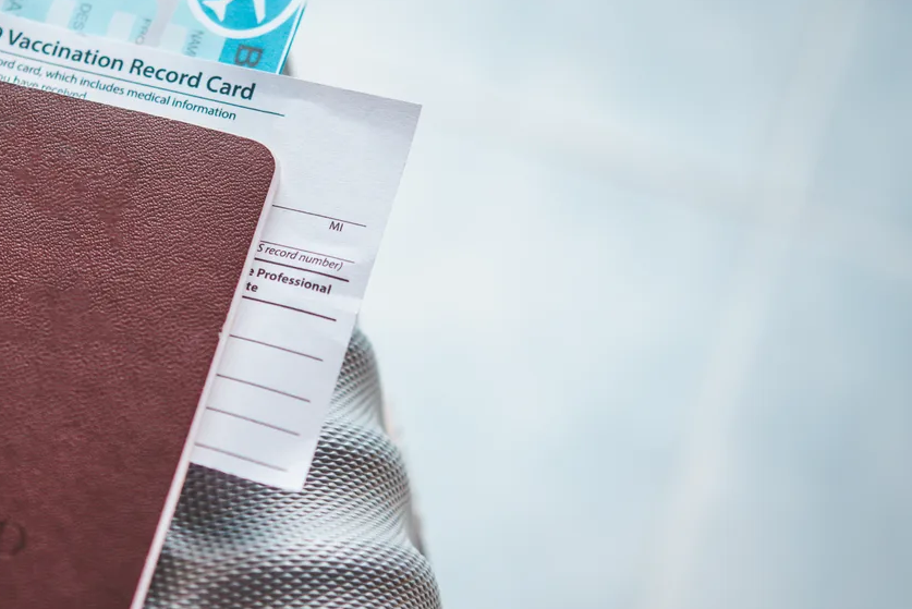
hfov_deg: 17.5
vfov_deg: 11.8
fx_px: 2940
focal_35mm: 116
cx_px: 207
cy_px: 306
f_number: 3.2
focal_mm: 60
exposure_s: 1/100
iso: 320
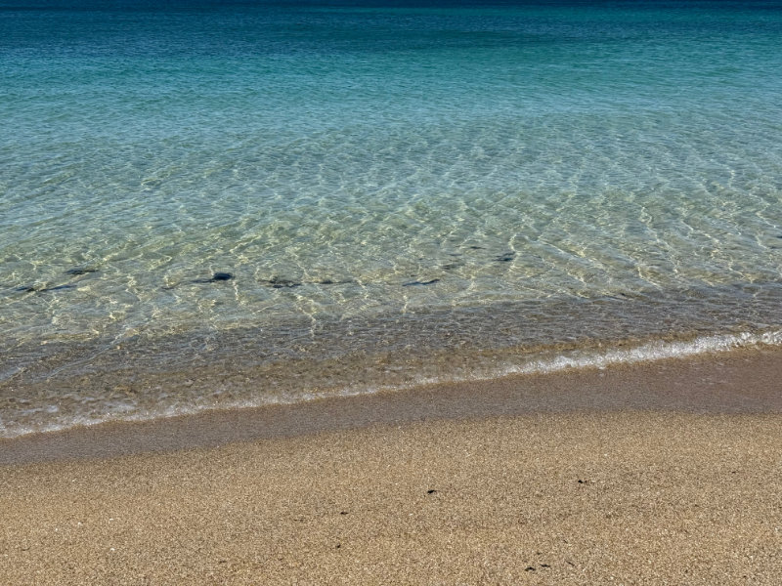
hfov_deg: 39.7
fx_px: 1084
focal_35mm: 48
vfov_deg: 30.3
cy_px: 293
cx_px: 391
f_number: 1.8
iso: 80
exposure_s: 1/9901
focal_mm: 6.8
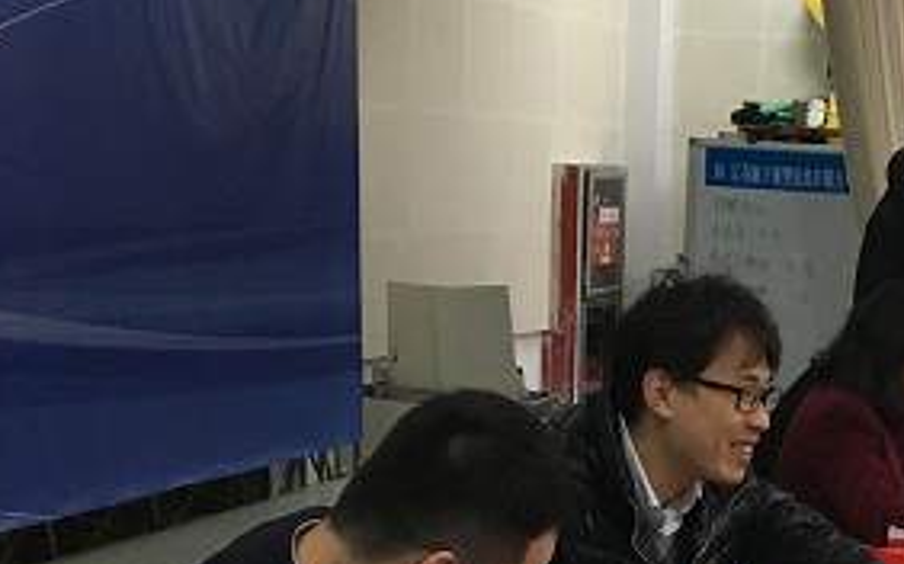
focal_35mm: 72
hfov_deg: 27.8
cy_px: 687
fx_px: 1773
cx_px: 763
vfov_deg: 17.2
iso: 250
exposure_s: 1/33
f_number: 2.2
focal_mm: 4.15
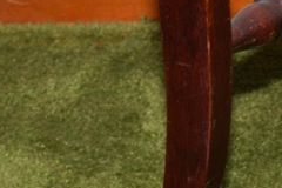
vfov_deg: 6.0
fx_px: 1762
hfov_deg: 9.0
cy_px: -108
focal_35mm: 225
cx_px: 352
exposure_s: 1/200
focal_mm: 36
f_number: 8
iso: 100
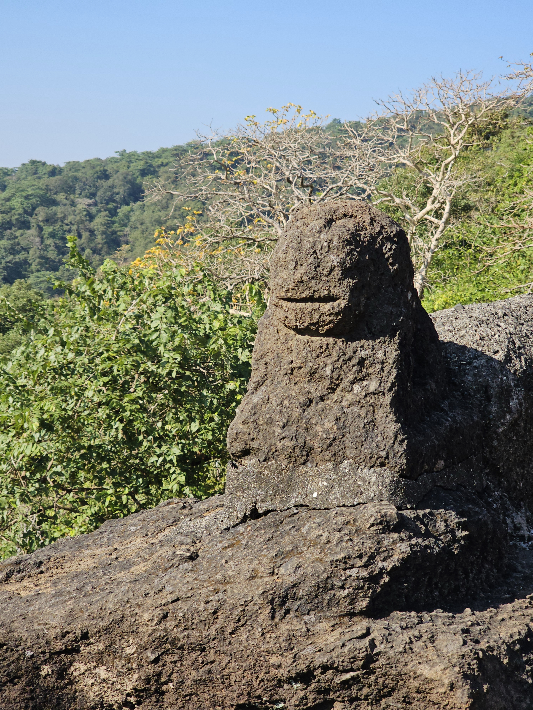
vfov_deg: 28.2
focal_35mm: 69
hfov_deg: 21.3
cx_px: 266
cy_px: 355
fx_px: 1417
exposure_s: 1/1380
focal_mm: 7.9
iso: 50
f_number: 2.4
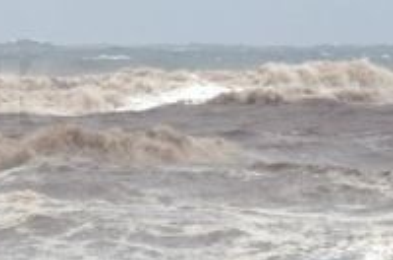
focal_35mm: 781
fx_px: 8499
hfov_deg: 2.6
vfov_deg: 1.7
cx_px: -373
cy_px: 453
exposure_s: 1/1000
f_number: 8
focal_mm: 130
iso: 400
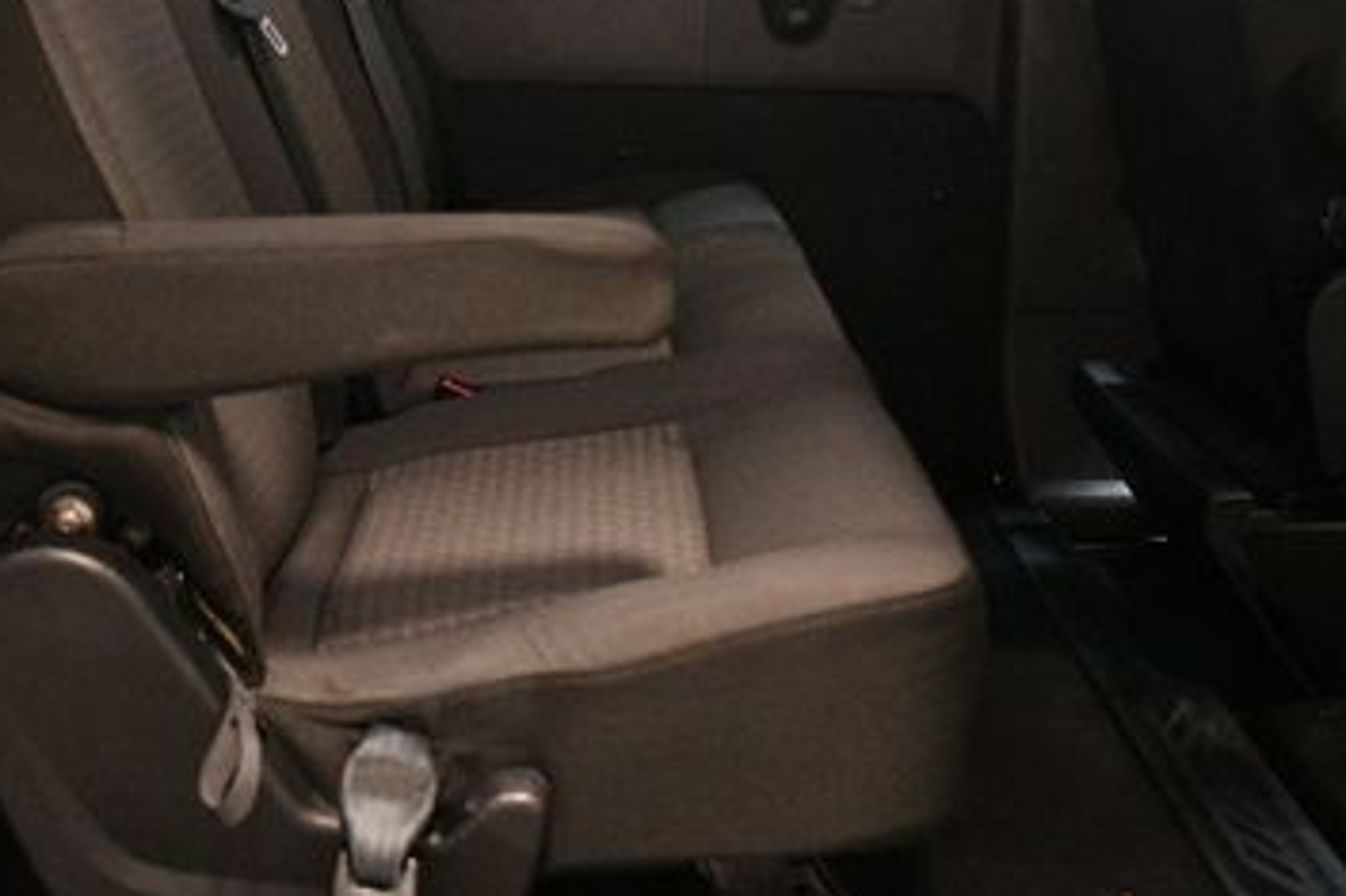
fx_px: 1831
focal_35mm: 49
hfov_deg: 40.2
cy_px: 114
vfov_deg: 26.7
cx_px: 526
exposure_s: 1/60
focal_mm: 18
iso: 4000
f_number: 3.5
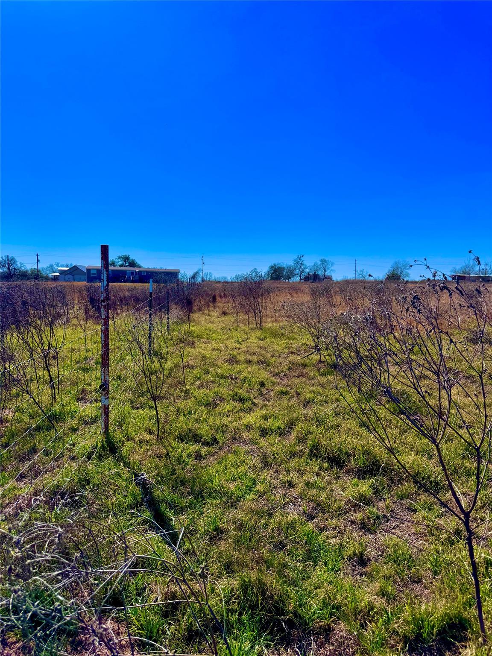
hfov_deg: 56.8
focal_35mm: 24
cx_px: 246
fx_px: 455
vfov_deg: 71.6
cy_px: 328
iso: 80
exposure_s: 1/7937
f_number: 1.78
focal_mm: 6.76
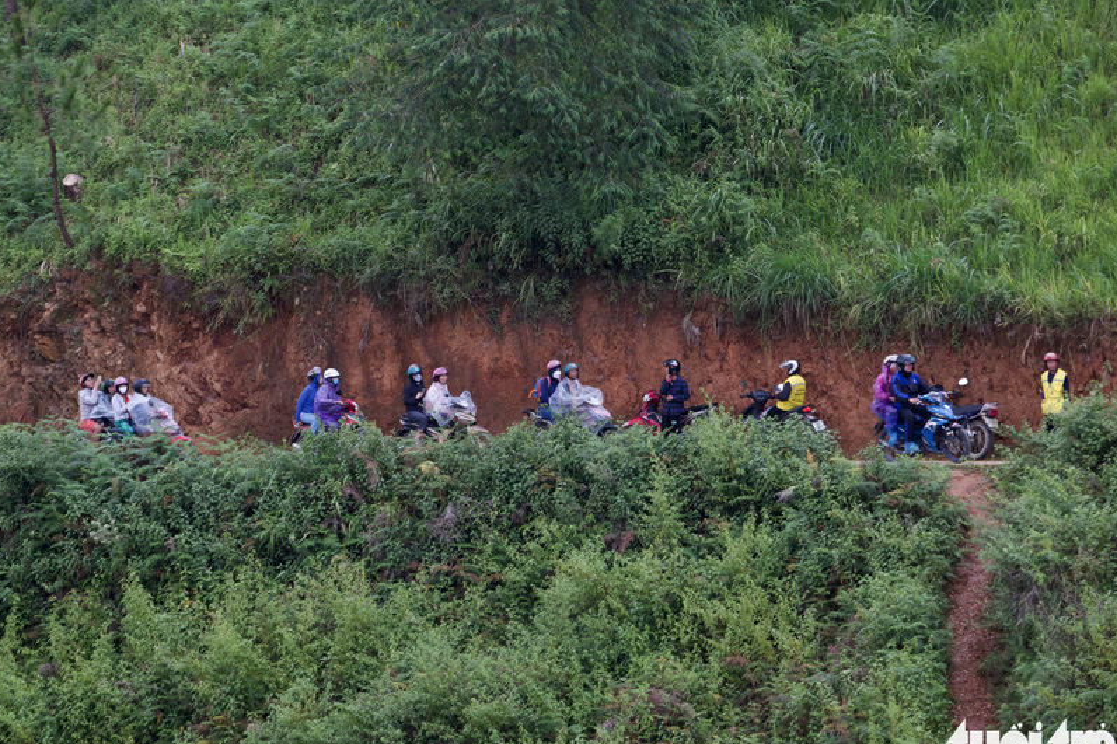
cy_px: 344
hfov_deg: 12.8
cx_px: 462
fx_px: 4994
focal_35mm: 161
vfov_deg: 8.5
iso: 400
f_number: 4
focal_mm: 87.1
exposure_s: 1/320
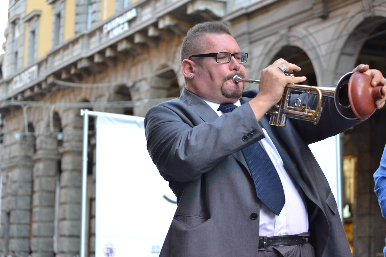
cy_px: 128
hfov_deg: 21.9
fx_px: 997
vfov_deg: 14.7
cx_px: 193
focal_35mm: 93
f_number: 4.2
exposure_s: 1/200
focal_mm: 62
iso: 800
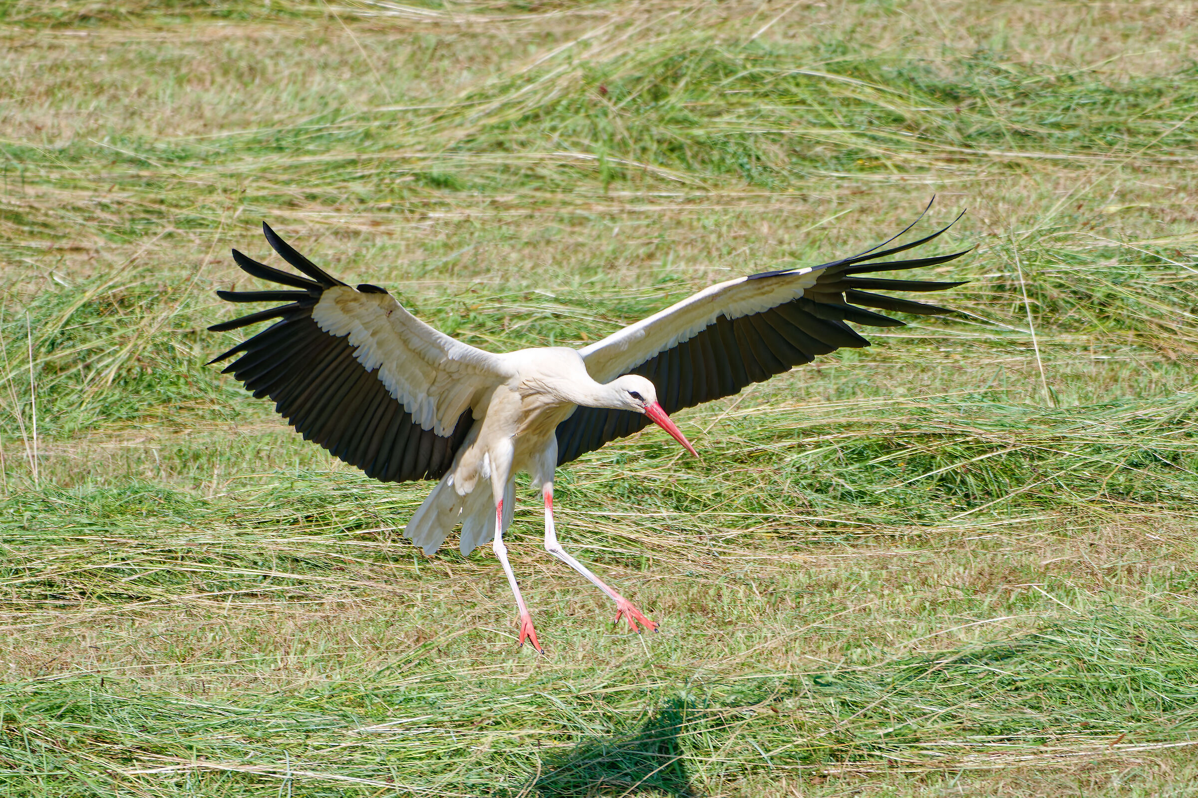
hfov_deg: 2.3
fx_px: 29948
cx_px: 599
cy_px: 399
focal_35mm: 900
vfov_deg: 1.5
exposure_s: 1/1000
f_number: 6.3
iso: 280
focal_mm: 600
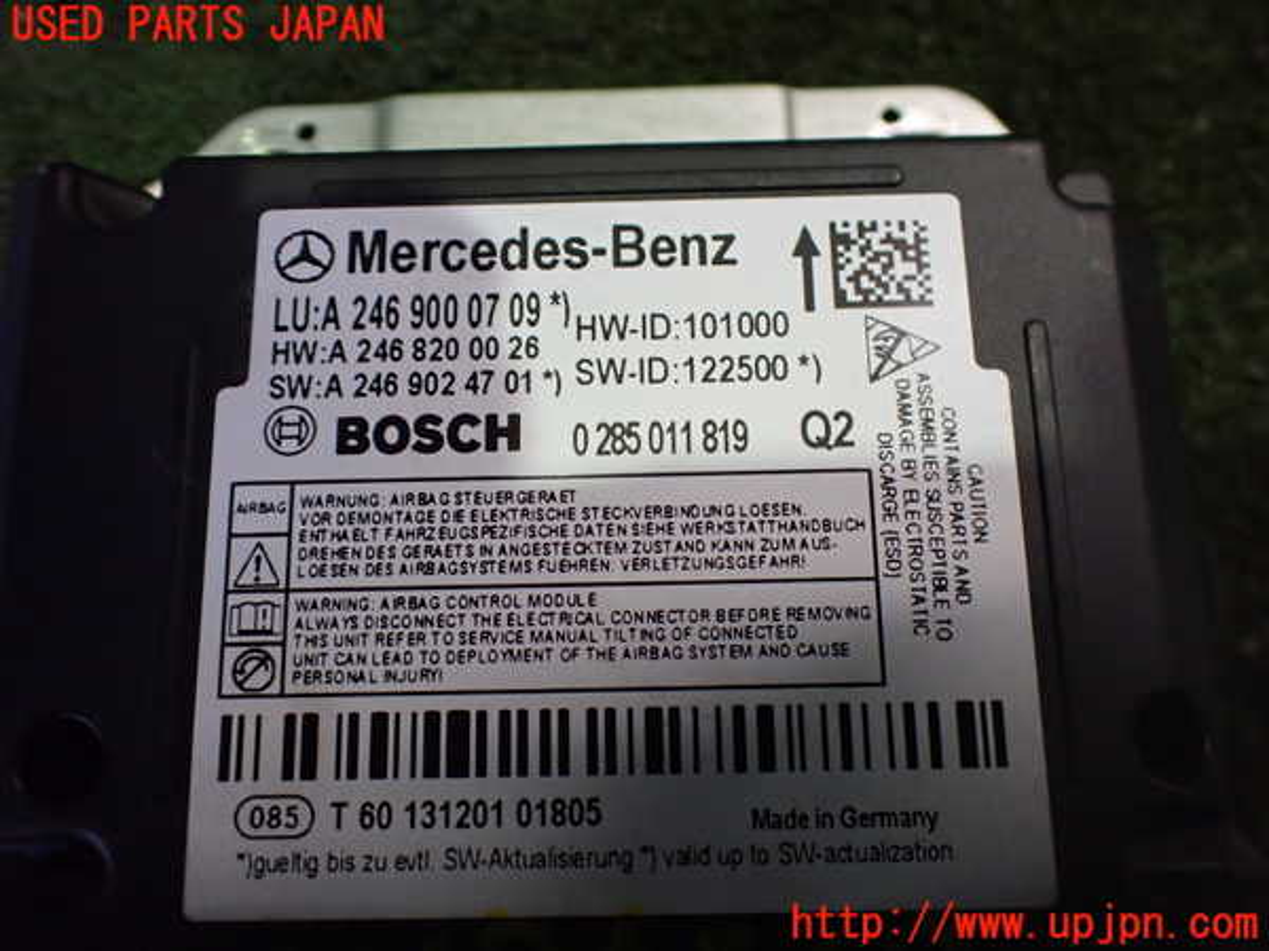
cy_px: 476
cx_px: 634
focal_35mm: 30
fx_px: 1100
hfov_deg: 60.0
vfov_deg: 46.8
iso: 800
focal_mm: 5.4
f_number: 2.3
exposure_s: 1/125
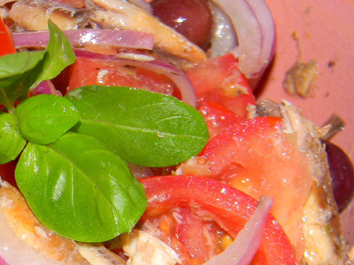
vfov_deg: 13.0
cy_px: 226
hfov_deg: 17.2
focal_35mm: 113
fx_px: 1155
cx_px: 42
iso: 200
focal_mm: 10.1
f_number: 4.1
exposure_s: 1/30
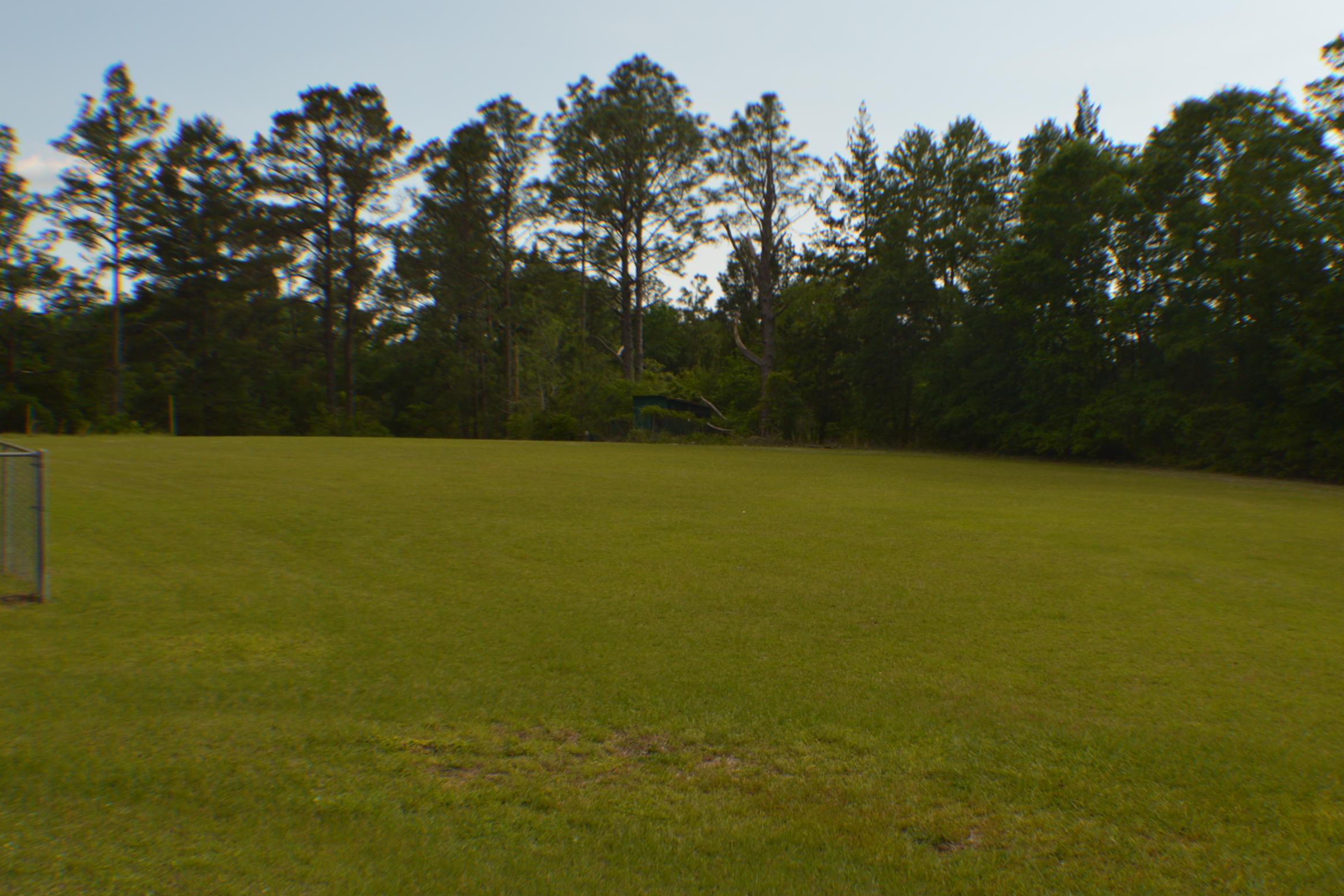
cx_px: 855
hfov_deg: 39.3
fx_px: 1867
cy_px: 515
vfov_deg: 27.0
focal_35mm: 50
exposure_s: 1/200
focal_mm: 26
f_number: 7.1
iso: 100
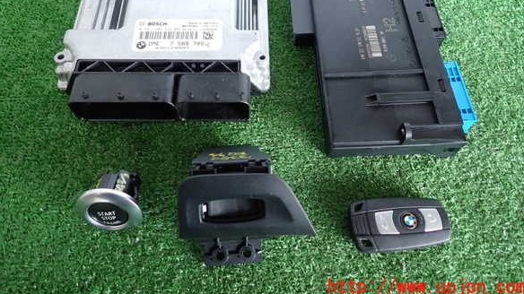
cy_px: 97
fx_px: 389
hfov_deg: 67.9
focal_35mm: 28
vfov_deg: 40.9
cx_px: 261
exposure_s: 1/40
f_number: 2
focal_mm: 4.5
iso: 200
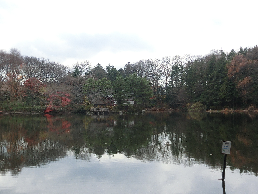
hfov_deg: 41.0
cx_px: 100
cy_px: 118
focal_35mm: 46
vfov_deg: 31.4
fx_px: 343
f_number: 3
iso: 100
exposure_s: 1/250
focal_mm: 5
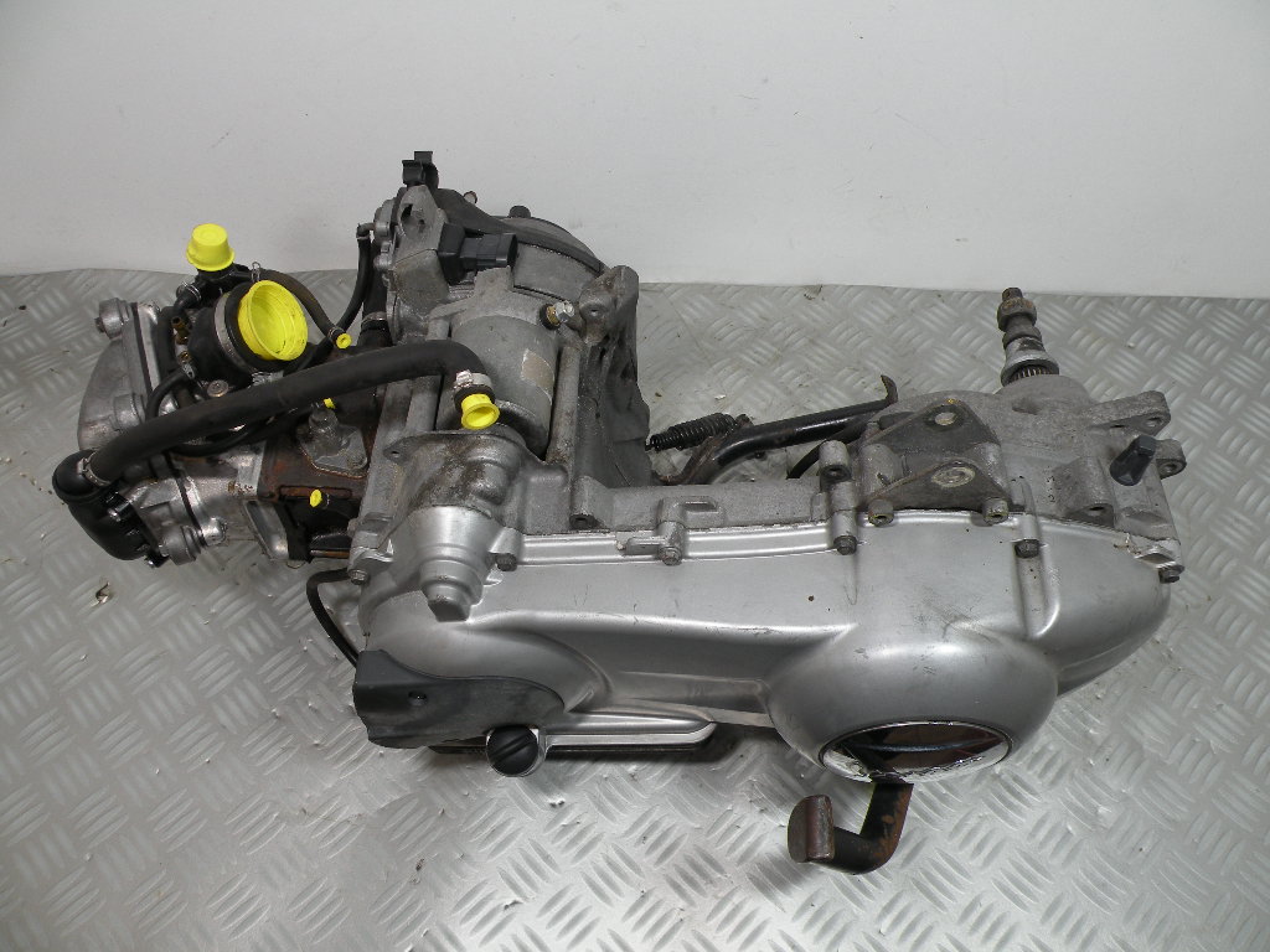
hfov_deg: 65.3
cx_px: 635
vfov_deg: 51.4
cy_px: 476
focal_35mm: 27
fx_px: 991
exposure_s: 1/71.5
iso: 64
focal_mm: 4.7
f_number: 3.5
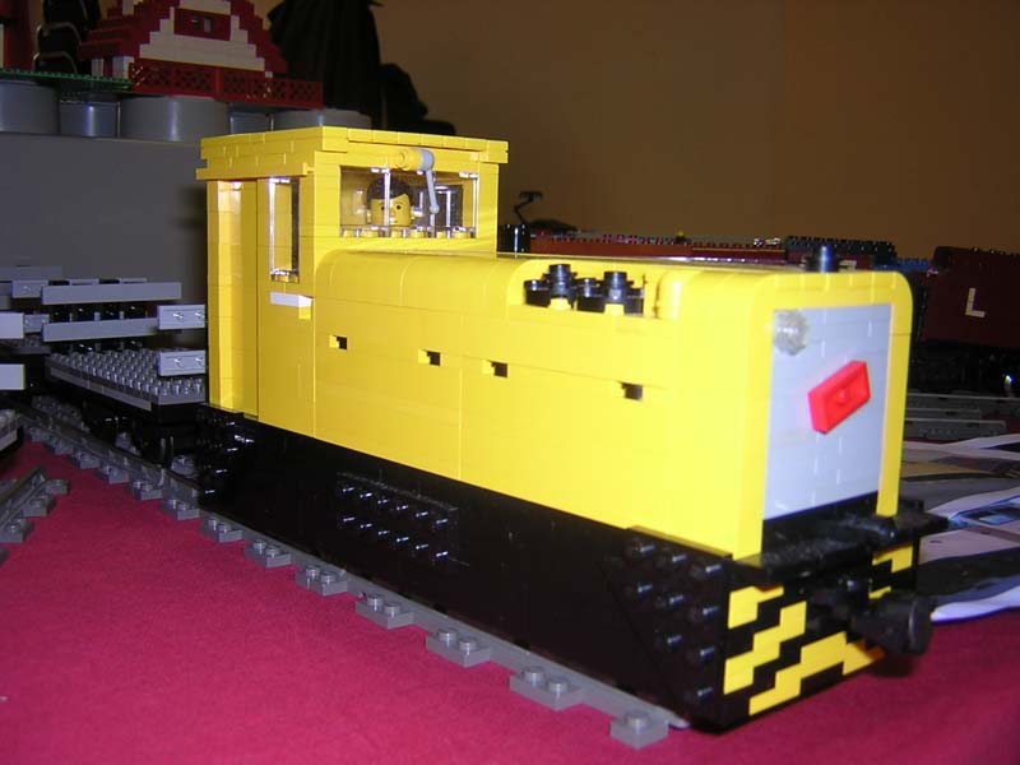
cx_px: 510
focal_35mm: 36
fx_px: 1061
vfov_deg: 39.7
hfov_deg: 51.4
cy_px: 382
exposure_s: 1/60.1
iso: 100
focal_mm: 4.7
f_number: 2.6
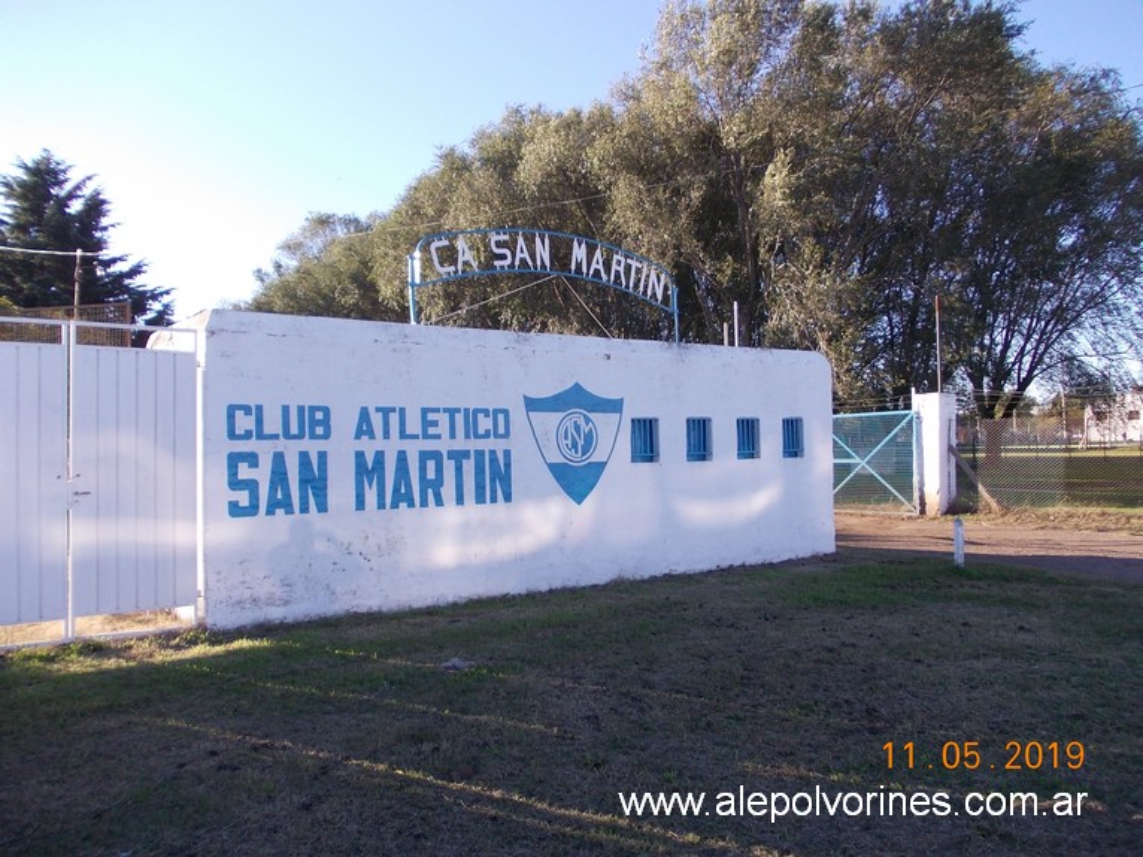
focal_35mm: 28
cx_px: 572
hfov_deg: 63.5
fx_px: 924
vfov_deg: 49.7
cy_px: 428
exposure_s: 1/400
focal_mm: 4
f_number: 2.7
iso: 80
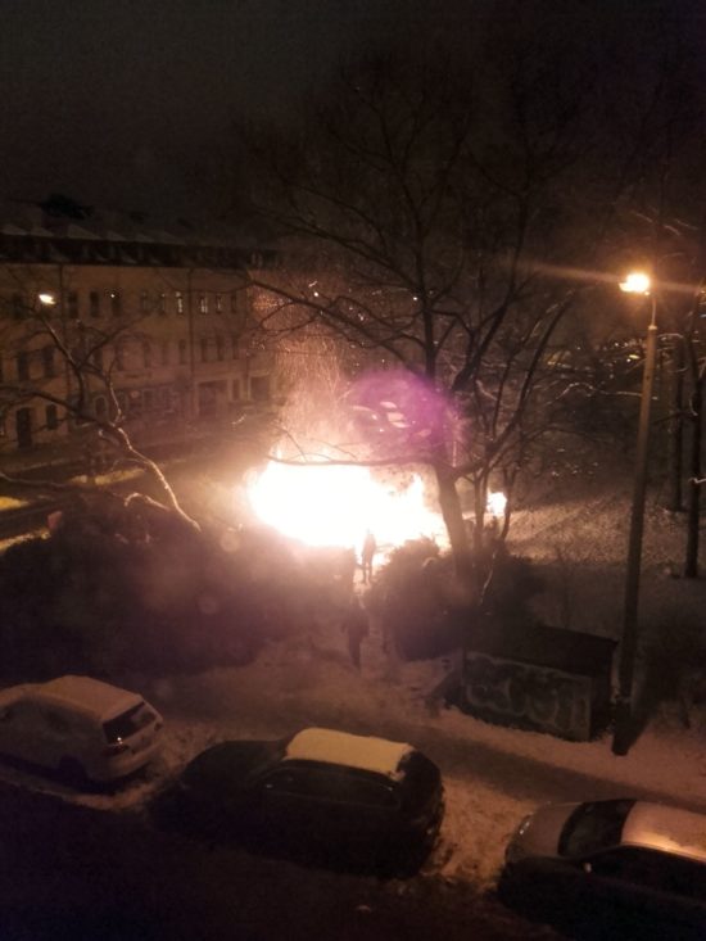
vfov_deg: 58.3
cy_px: 470
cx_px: 353
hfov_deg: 45.5
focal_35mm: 31
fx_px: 843
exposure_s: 1/8
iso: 360
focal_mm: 3.31
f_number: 2.2
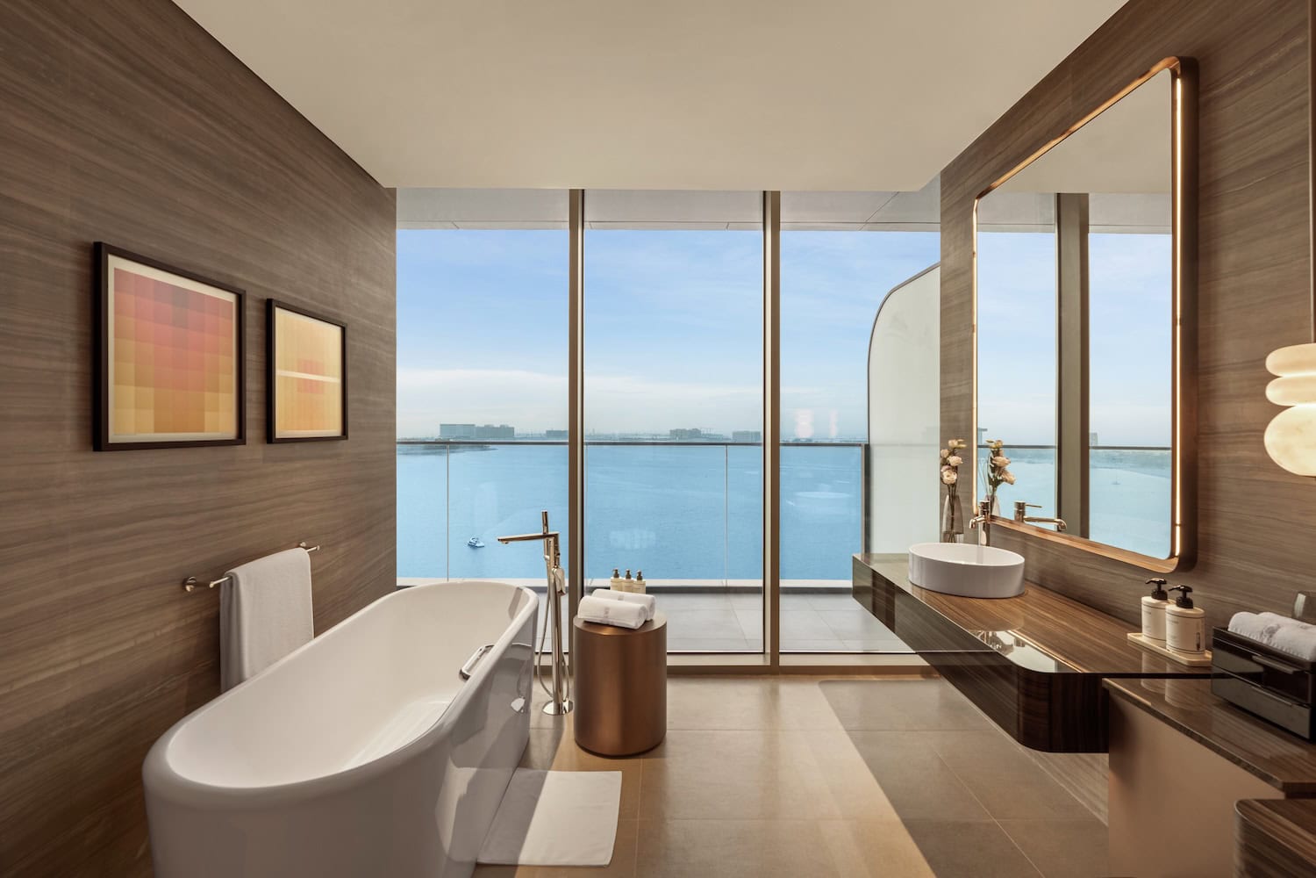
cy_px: 439
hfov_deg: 96.7
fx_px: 585
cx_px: 658
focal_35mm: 16
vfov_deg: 73.7
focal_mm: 16
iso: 100
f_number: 8
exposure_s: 1/1.25
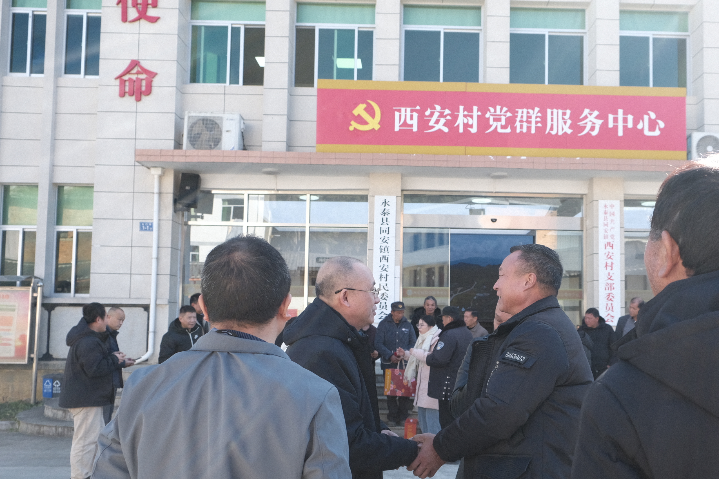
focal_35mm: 33
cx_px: 418
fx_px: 659
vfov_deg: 39.8
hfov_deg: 56.9
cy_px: 286
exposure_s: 1/500
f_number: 4.5
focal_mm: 18
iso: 640
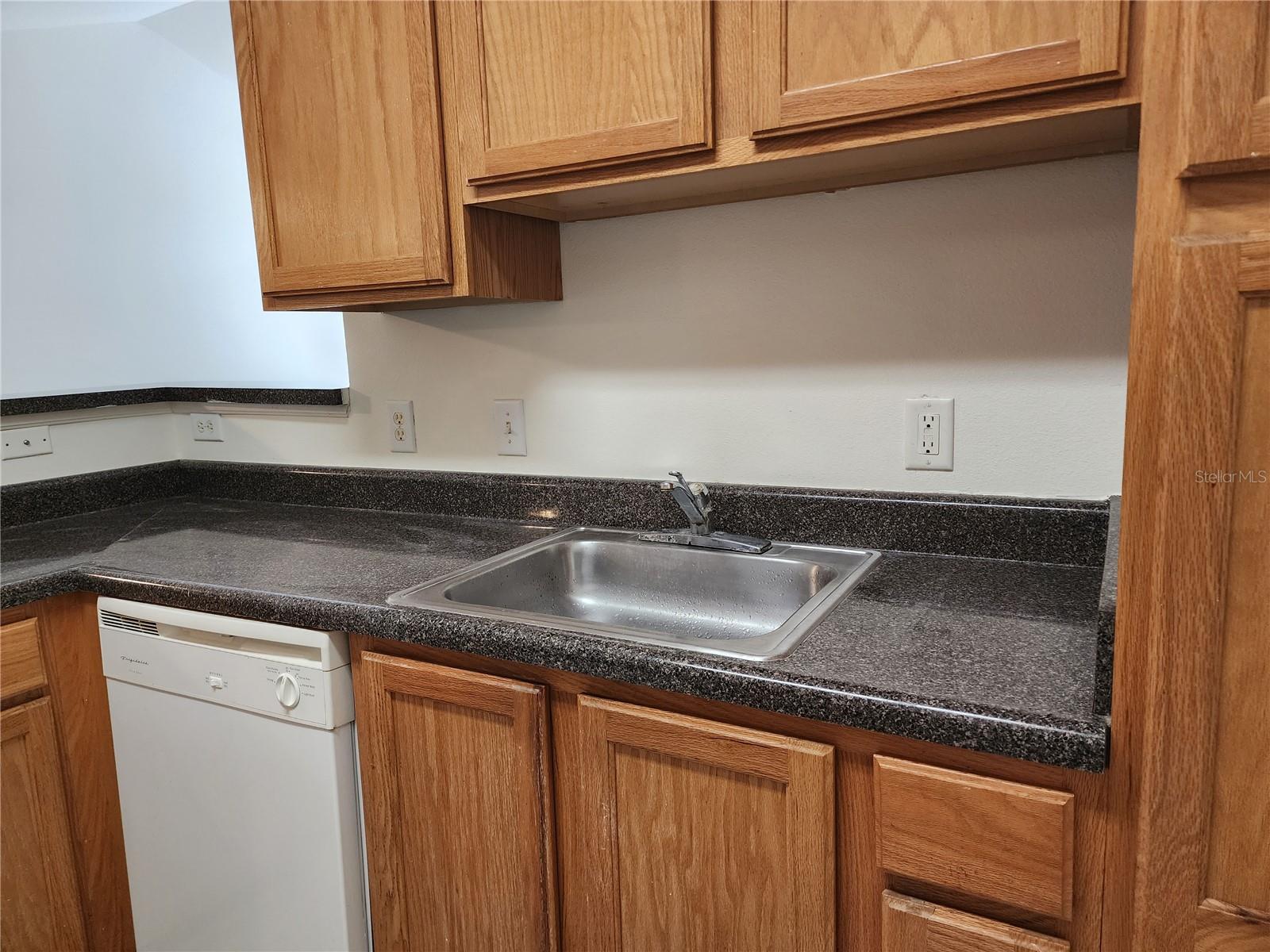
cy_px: 476
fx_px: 844
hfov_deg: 73.9
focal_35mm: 23
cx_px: 635
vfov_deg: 58.9
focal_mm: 6.4
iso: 400
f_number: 1.8
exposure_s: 1/120
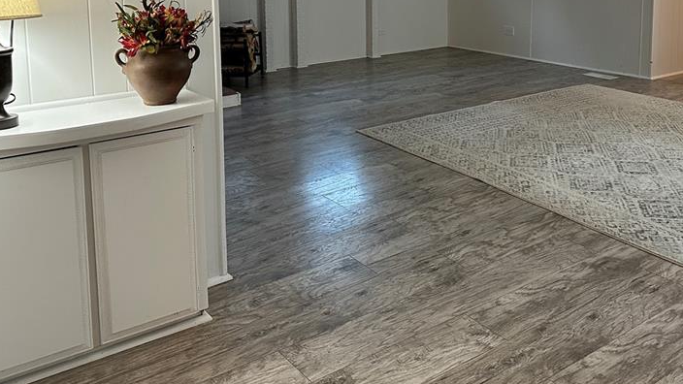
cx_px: 398
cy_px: 35
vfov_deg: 29.8
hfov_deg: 52.5
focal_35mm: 38
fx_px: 688
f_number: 1.78
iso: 400
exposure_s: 1/60
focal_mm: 6.86
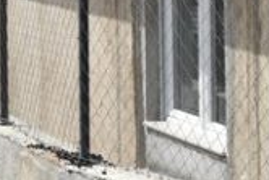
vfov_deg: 5.2
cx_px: -245
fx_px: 1974
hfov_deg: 7.5
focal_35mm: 264
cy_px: 57
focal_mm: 38
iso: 200
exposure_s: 1/400
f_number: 10
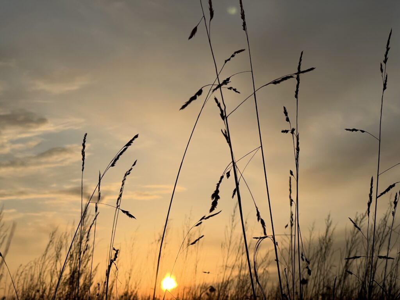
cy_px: 150
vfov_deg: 19.1
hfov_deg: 25.3
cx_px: 200
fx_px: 890
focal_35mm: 77
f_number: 2.8
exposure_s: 1/2096
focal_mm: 9
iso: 32
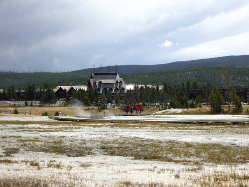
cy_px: 94
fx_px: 568
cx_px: 124
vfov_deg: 18.7
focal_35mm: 79
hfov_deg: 24.7
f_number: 6.5
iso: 50
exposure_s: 1/200
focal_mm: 12.8
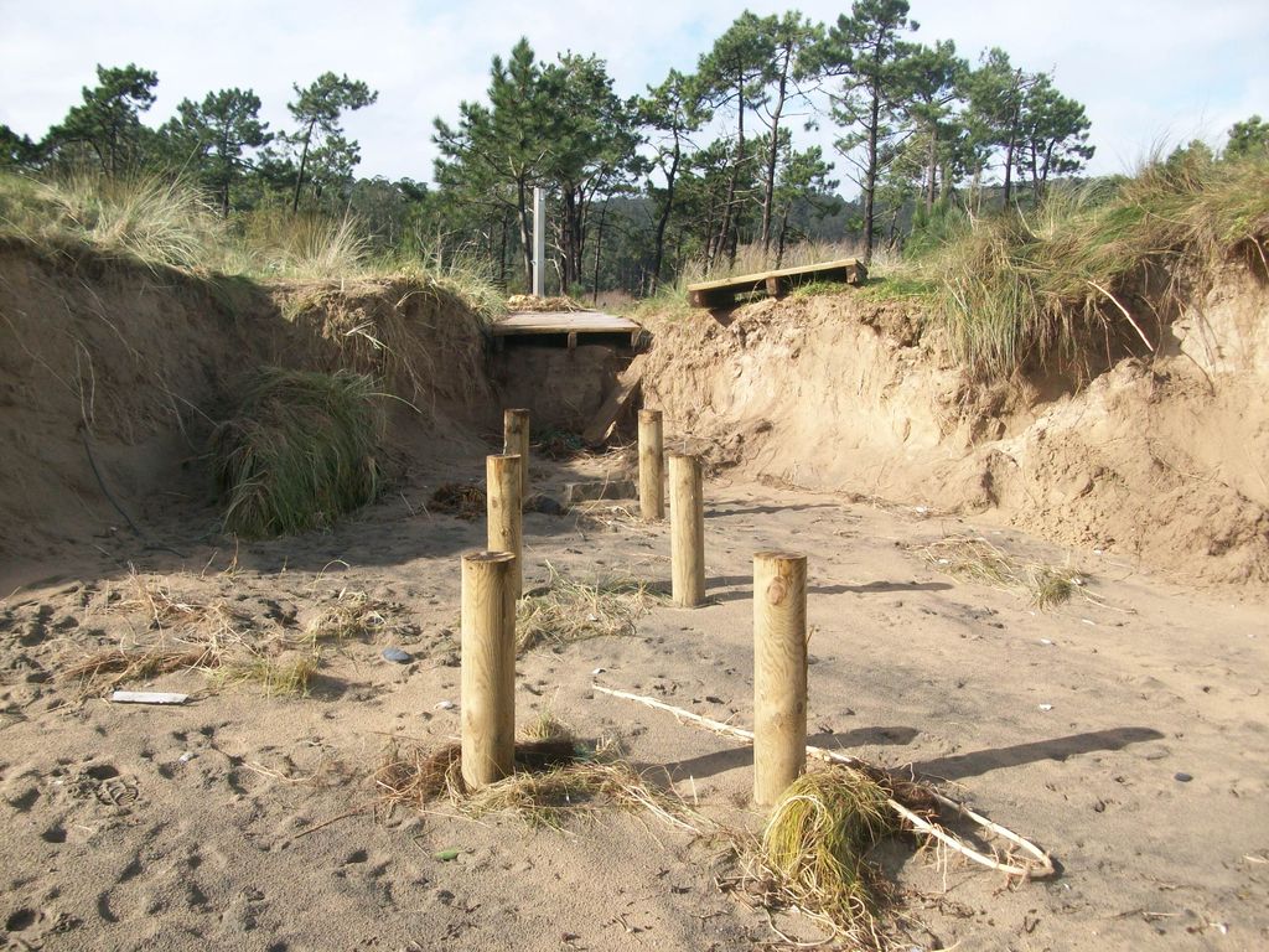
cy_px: 476
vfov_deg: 41.8
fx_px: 1246
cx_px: 634
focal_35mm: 34
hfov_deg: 54.0
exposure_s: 1/543
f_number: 2.8
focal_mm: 5.7
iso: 64
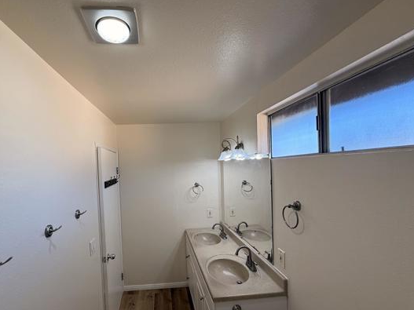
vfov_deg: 74.4
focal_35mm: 17
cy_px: 173
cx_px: 173
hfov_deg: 90.2
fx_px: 203
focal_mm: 2.22
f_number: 2.2
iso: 50
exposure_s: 1/120
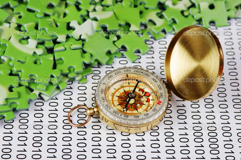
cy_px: 80
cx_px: 120
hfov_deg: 13.0
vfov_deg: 8.7
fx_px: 1054
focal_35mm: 158
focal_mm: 105
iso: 100
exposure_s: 1/100
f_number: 10
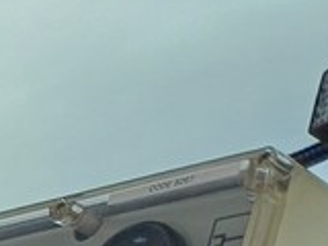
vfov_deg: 8.2
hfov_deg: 9.6
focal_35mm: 160
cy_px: 662
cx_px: -646
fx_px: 1516
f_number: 1.8
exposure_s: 1/614
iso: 50
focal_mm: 4.65
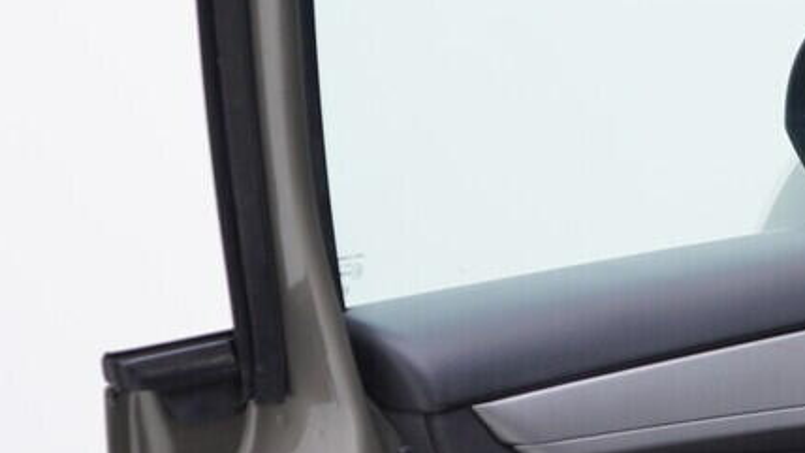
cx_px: 1194
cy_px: 310
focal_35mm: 127
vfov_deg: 9.5
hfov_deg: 15.6
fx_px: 2712
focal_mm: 24
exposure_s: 1/50
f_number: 3.2
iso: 125
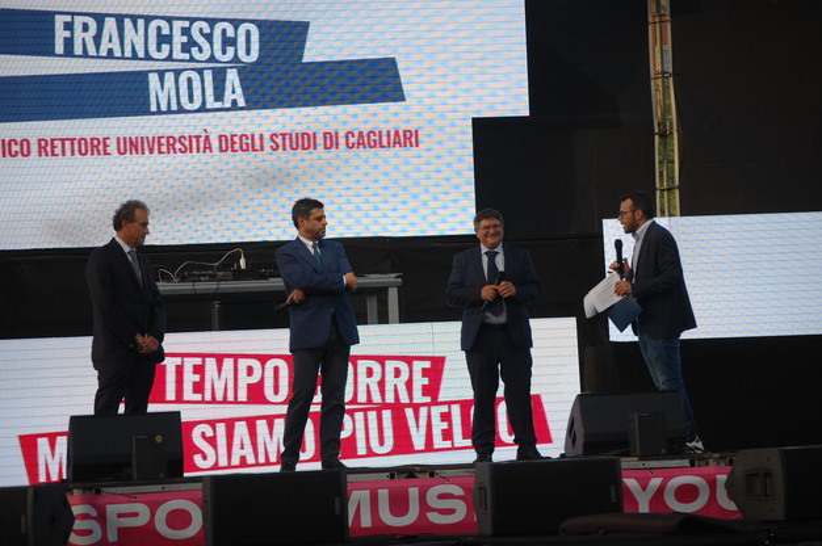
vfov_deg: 10.1
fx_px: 3079
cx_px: 411
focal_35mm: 135
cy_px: 273
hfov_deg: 15.2
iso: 320
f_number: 4.5
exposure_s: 1/500
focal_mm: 90
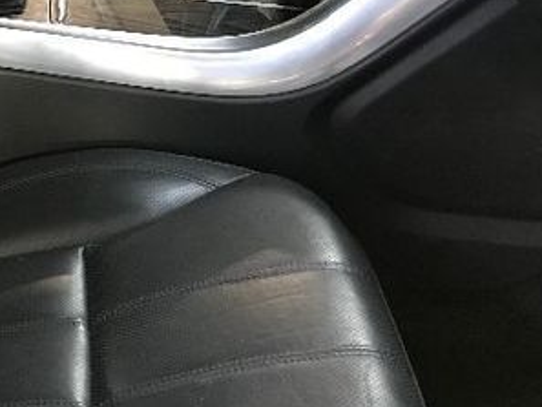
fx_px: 1206
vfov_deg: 18.7
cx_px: -58
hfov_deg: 23.7
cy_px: 22
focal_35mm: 77
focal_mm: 3.99
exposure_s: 1/6
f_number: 1.8
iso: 100
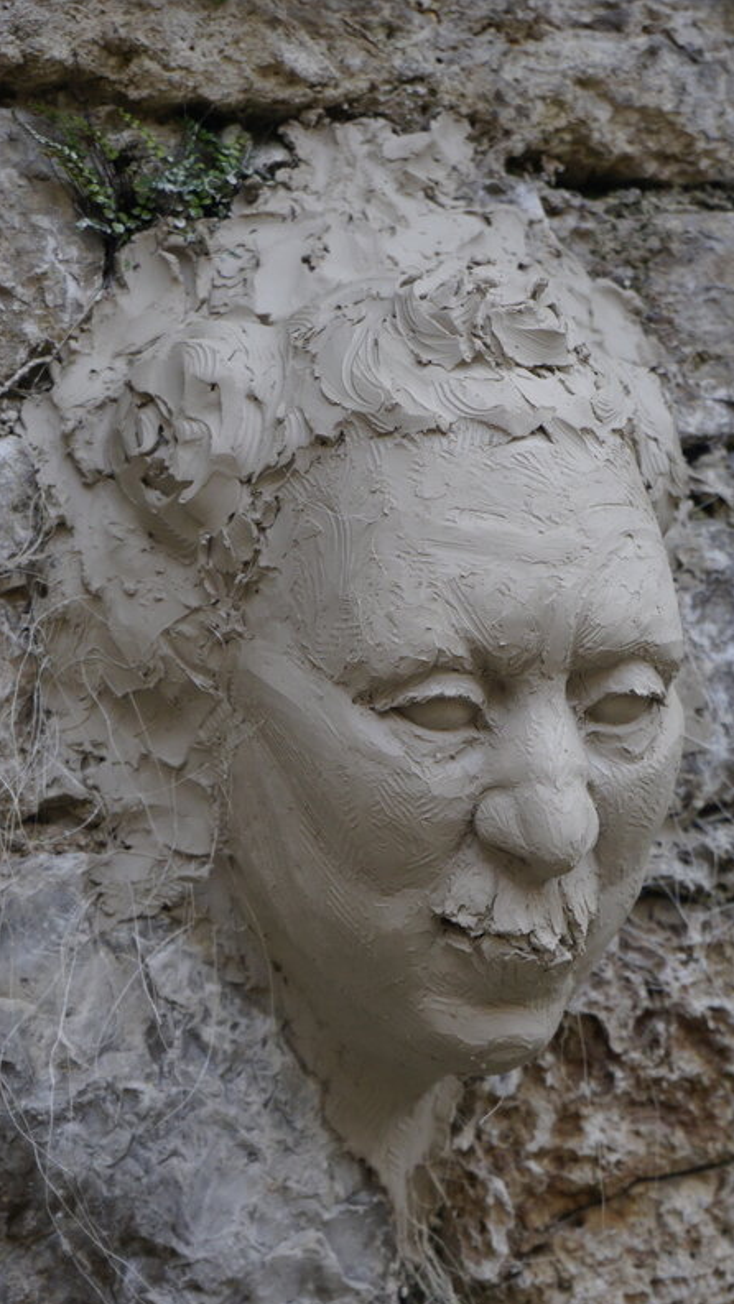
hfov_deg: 10.9
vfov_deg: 19.3
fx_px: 3841
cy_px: 656
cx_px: 418
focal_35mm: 111
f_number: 5.6
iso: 1000
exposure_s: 1/100
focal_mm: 70
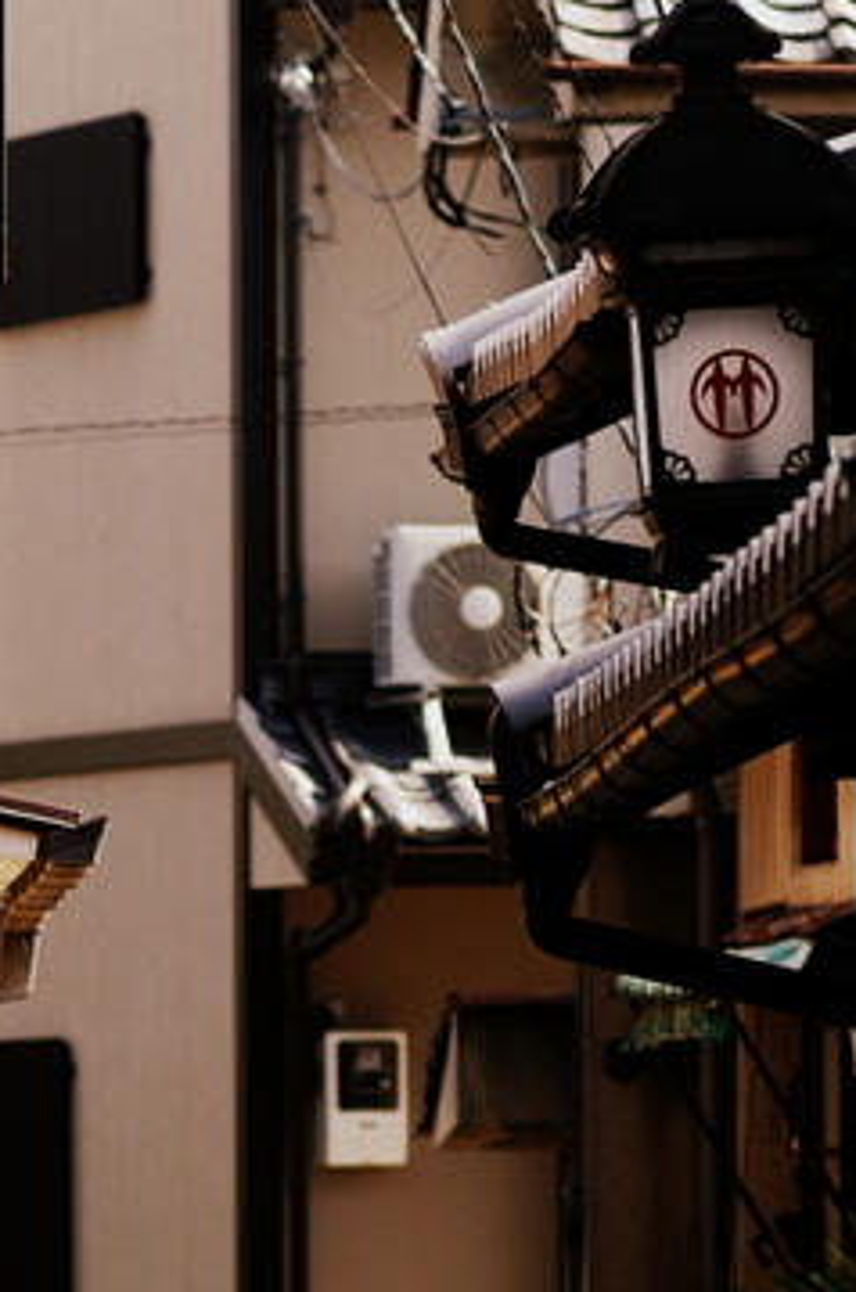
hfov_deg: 3.2
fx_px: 15323
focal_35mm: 428
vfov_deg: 4.8
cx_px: 40
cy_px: 918
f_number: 4
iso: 125
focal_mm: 100
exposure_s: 1/500
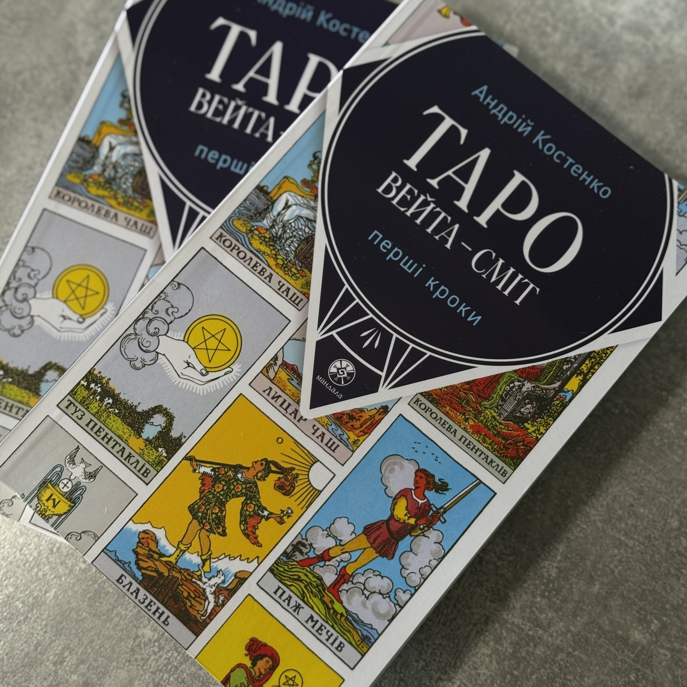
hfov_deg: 30.0
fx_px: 1280
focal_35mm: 57
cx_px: 344
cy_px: 287
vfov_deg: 30.0
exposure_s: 1/60
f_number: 1.78
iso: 100
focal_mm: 6.76
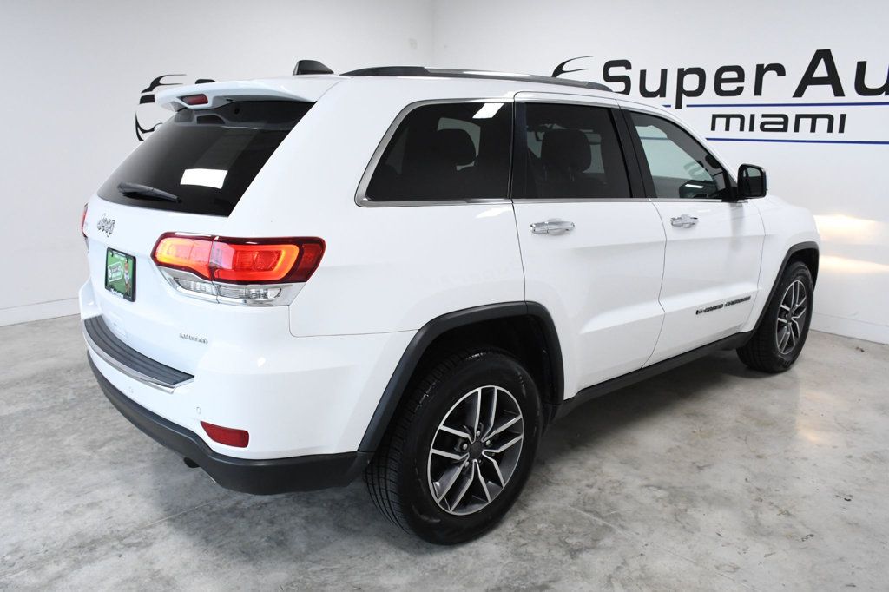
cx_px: 444
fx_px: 666
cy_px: 296
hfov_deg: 67.4
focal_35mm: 27
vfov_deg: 47.9
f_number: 9
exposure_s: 1/320
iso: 2500
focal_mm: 18
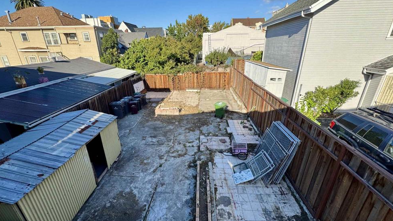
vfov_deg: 67.1
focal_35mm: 16
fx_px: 167
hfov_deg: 99.4
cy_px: 111
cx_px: 192
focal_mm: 2.22
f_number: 2.2
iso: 50
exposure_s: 1/910
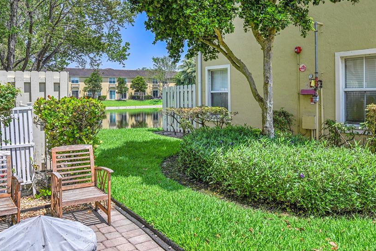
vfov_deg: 43.3
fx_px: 313
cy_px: 97
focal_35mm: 30
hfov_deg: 61.7
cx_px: 163
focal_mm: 24
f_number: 7.1
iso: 100
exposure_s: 1/100
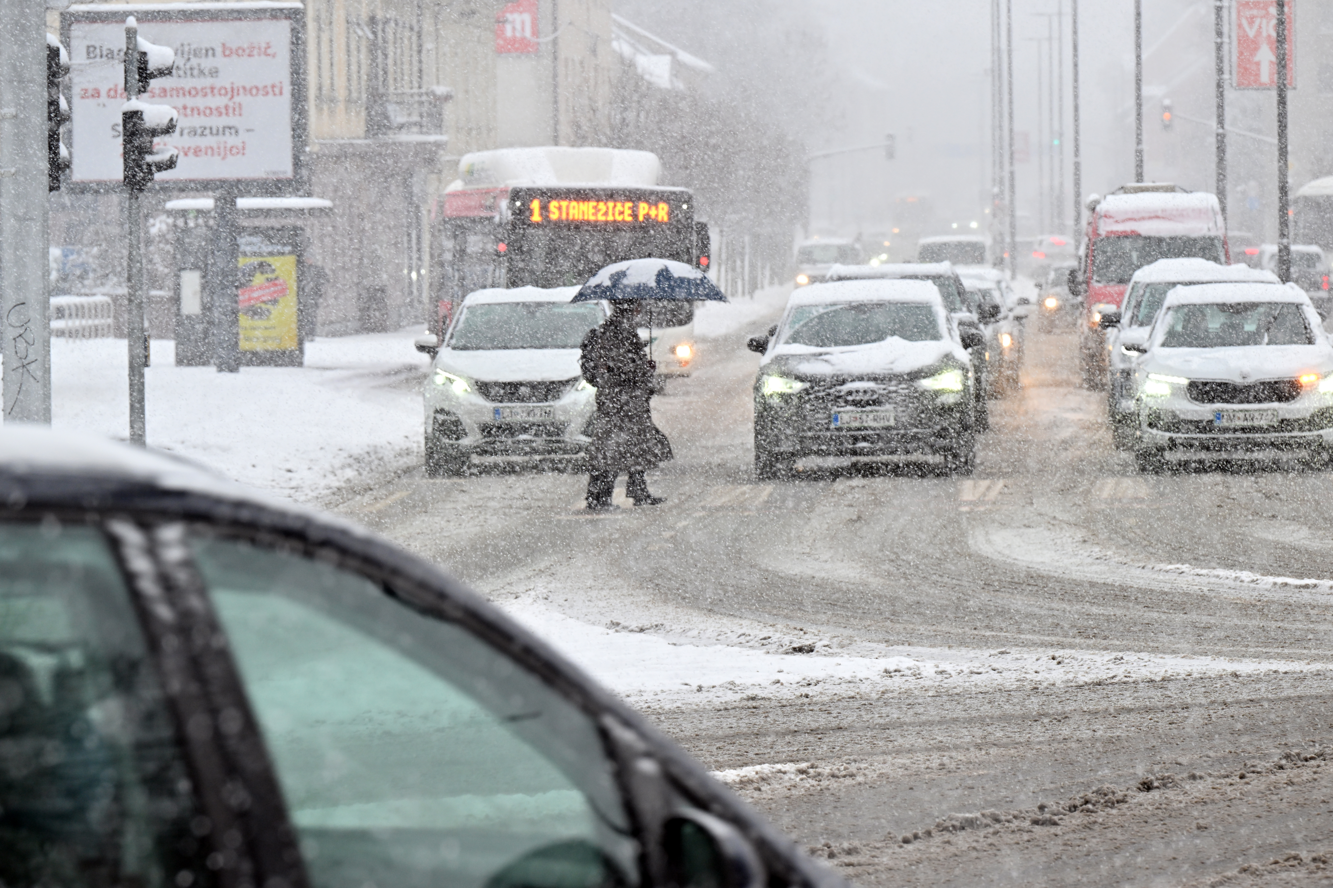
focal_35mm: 200
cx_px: 666
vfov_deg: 6.9
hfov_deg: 10.3
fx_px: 7405
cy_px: 444
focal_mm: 200
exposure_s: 1/250
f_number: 9
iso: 1000
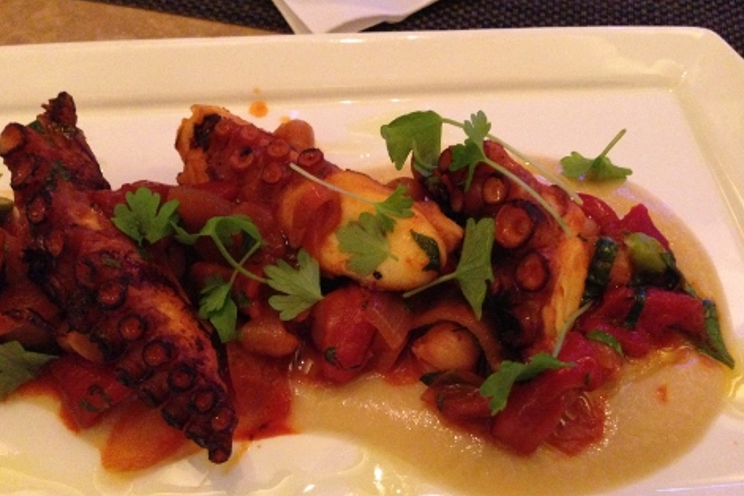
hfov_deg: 54.4
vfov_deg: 37.8
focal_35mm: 35
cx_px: 370
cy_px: 257
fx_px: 723
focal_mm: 4.12
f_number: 2.4
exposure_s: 1/15
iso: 800
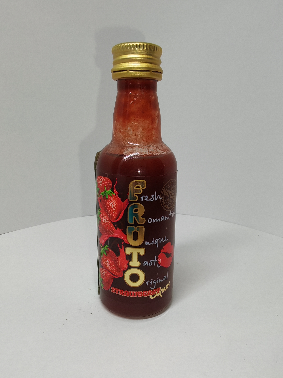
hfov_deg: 51.4
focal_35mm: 27
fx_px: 294
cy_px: 189
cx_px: 142
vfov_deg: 65.3
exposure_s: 1/100
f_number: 2.2
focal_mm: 1.96
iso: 50
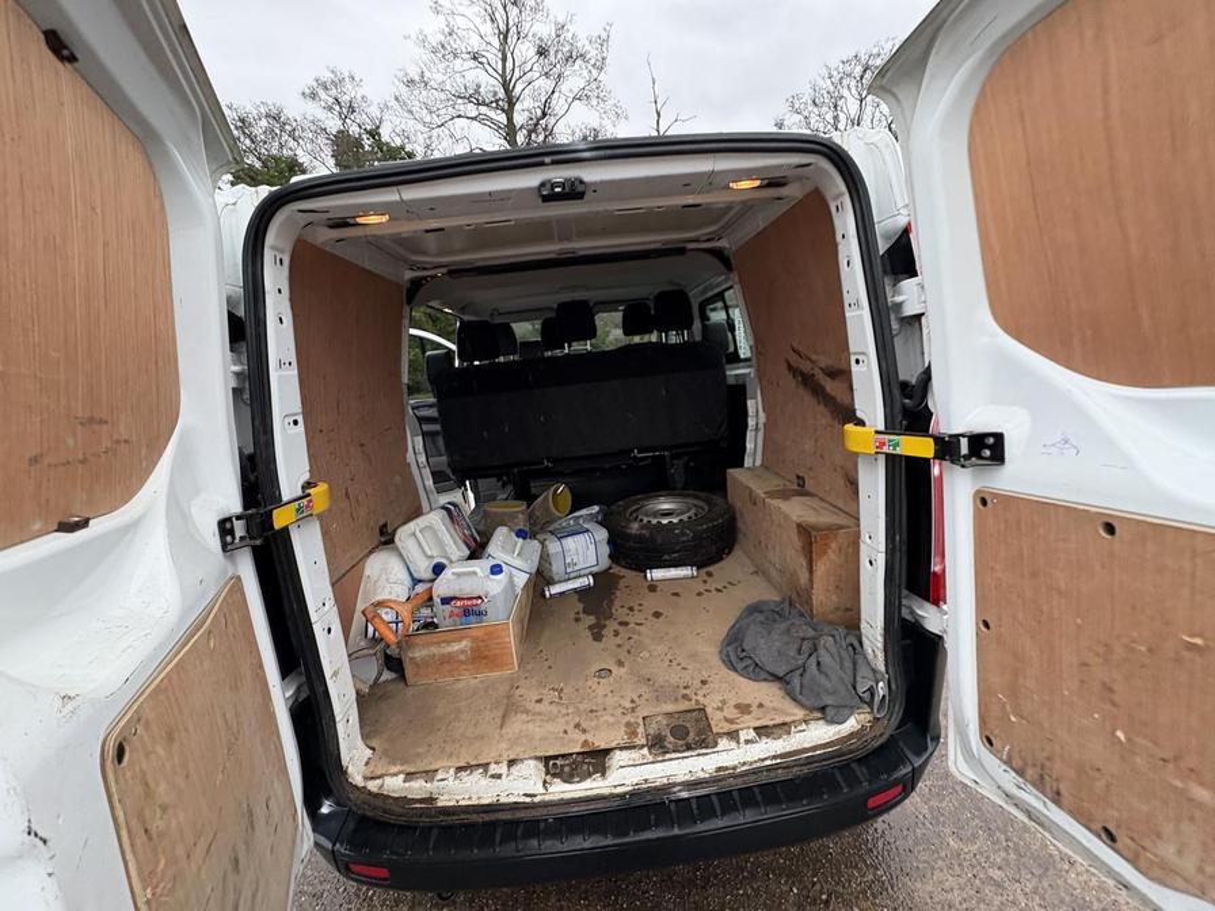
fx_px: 491
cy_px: 456
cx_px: 608
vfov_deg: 85.7
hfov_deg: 102.1
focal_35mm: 14
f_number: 2.2
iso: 200
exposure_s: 1/99
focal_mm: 2.22
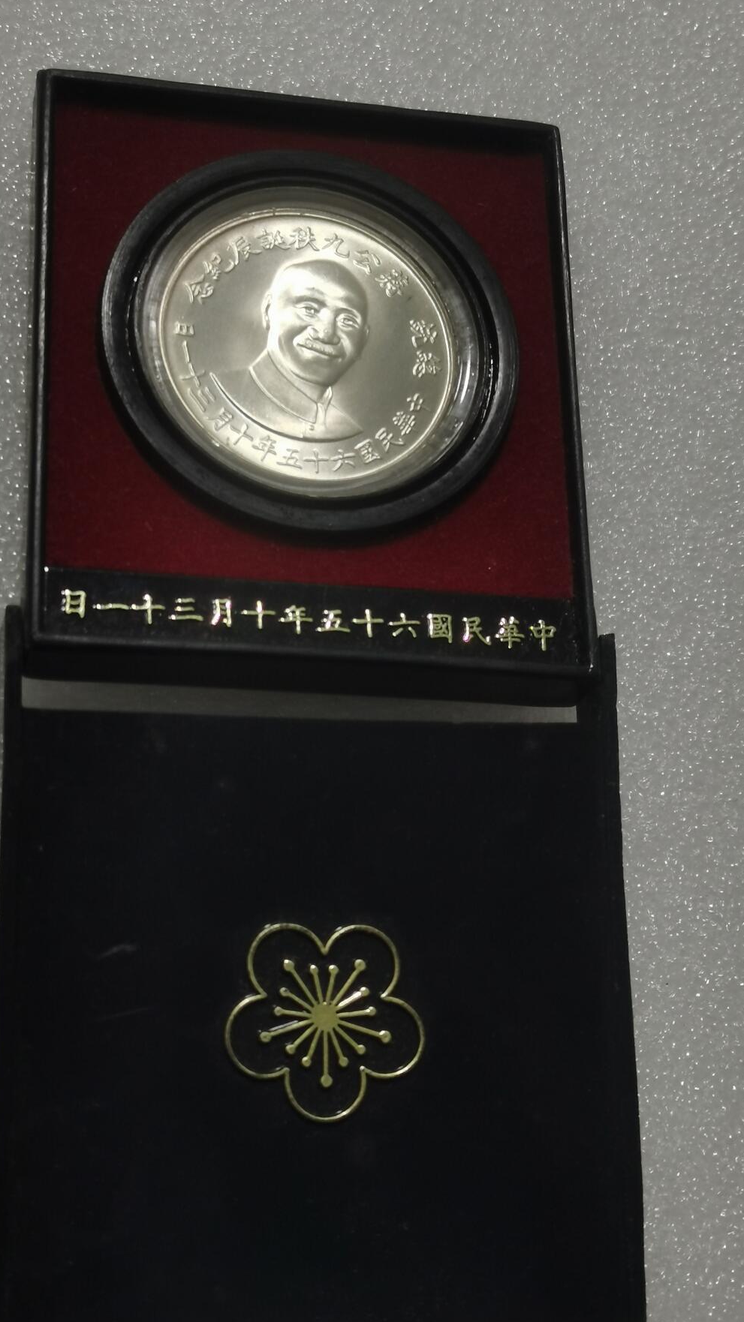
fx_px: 2069
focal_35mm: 59
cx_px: 306
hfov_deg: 20.4
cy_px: 672
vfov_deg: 35.4
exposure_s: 1/131
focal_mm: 5.58
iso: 50
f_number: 1.8
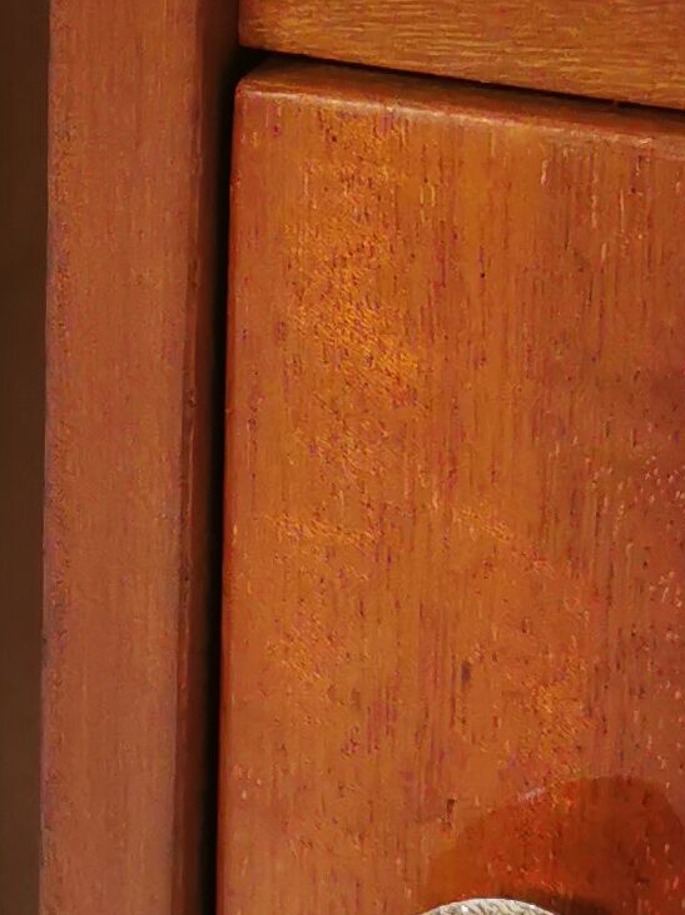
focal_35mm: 135
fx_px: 3564
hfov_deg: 10.6
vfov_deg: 14.5
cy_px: 169
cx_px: -292
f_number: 1.8
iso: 200
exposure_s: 1/100
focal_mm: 5.58
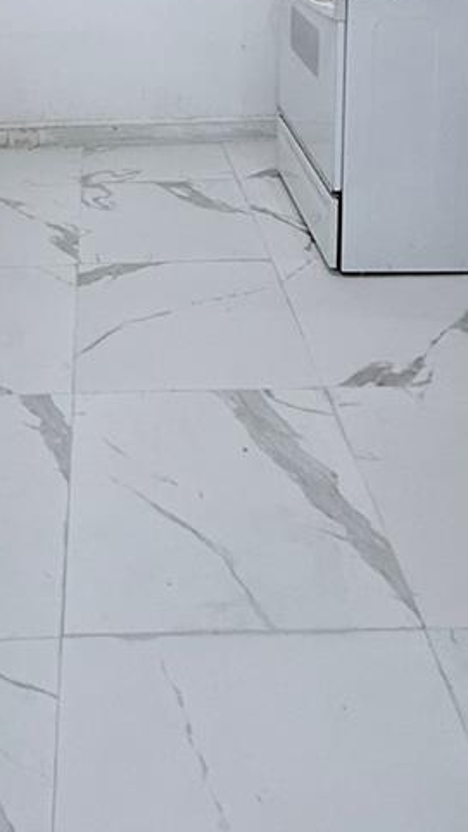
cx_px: 98
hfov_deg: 30.5
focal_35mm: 38
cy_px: -93
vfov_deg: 41.5
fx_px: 839
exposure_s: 1/120
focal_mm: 2.22
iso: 250
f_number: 2.2
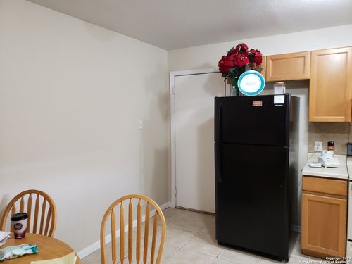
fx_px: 264
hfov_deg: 67.3
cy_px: 132
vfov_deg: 53.1
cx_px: 176
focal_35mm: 26
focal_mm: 4.3
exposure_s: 1/20
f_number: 2.4
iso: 250
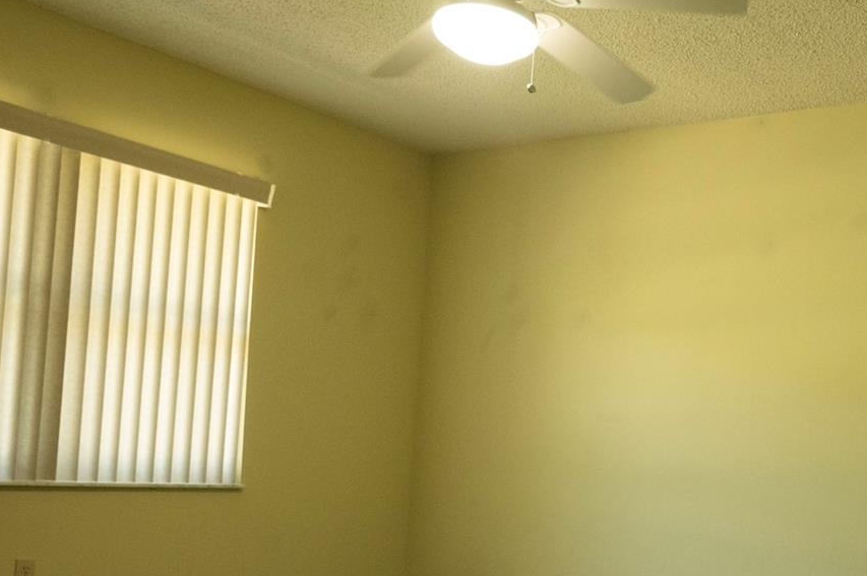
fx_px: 1083
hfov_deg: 42.6
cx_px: 620
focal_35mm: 45
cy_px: 438
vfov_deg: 29.3
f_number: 5.6
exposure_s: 1/200
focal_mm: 24
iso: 5000
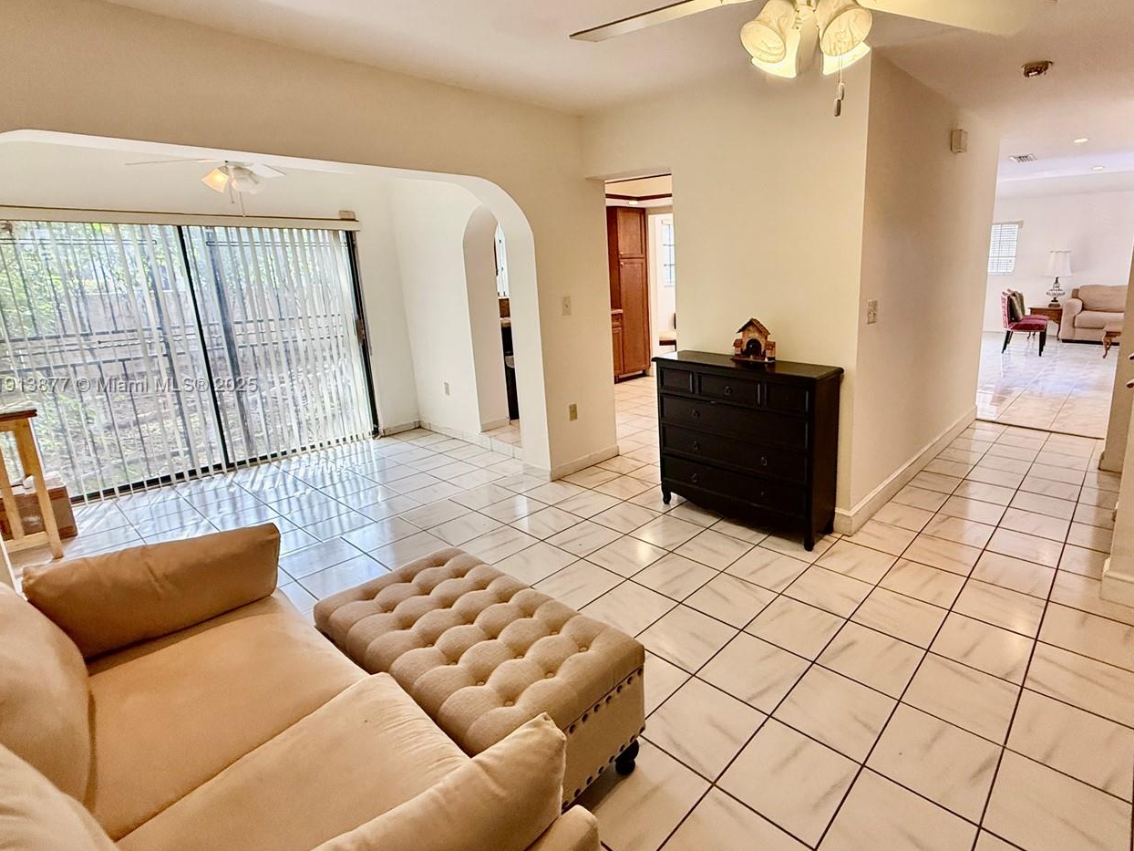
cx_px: 695
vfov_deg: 71.4
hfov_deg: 86.4
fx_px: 590
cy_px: 386
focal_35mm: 18
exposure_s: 1/120
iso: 320
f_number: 2.2
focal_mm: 2.22
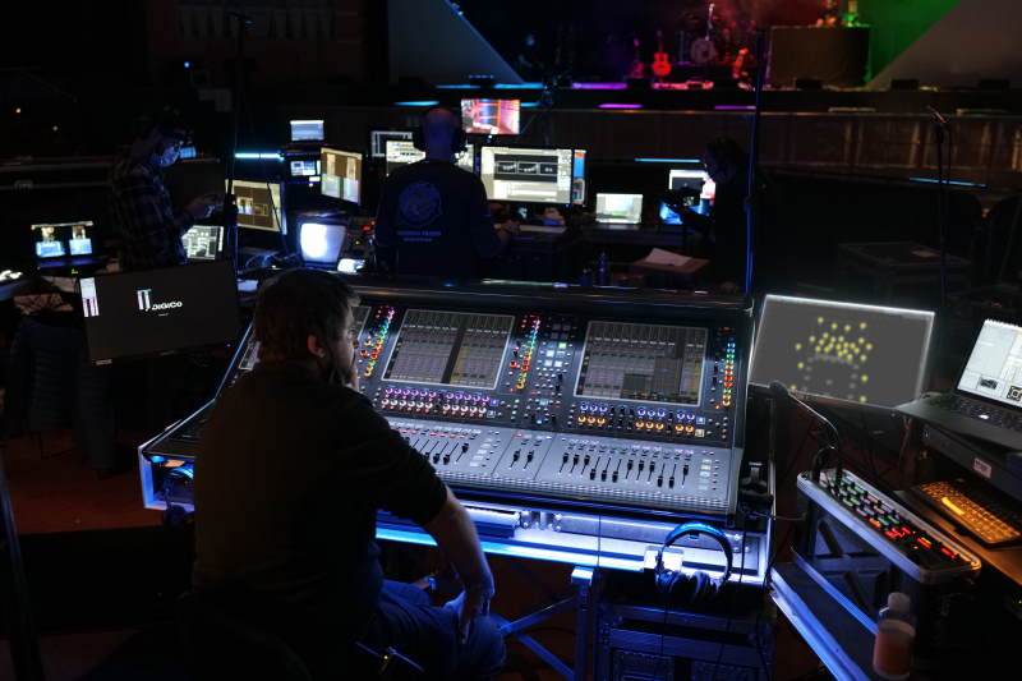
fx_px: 993
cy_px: 340
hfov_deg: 54.4
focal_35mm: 35
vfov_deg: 37.8
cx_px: 511
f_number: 2.8
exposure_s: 1/60
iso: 4000
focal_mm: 35
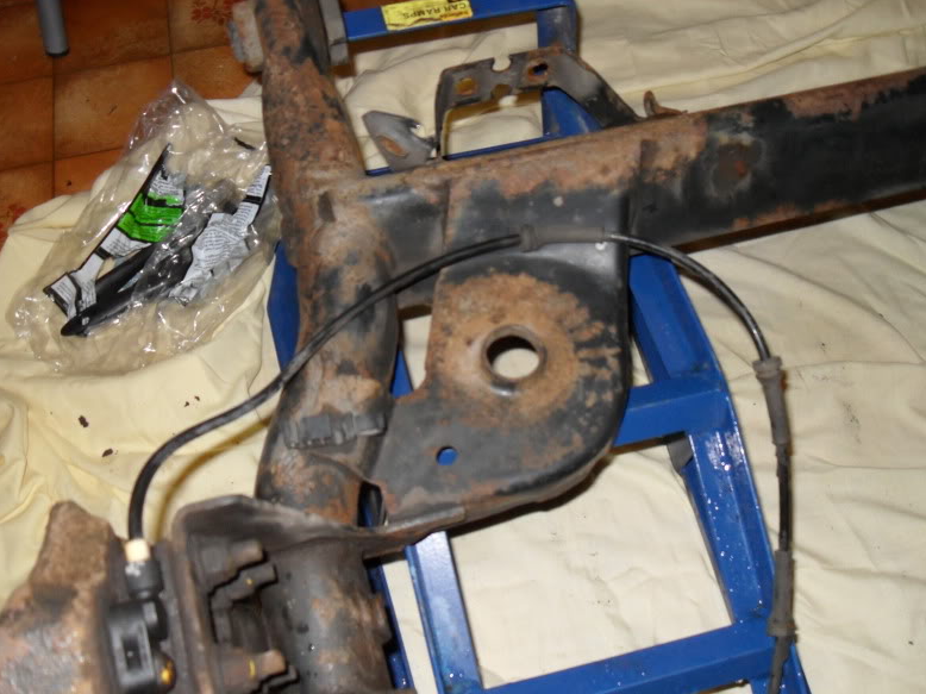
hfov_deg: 51.4
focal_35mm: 36
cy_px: 346
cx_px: 471
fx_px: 963
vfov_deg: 39.6
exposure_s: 1/45
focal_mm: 6.2
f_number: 2.8
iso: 200
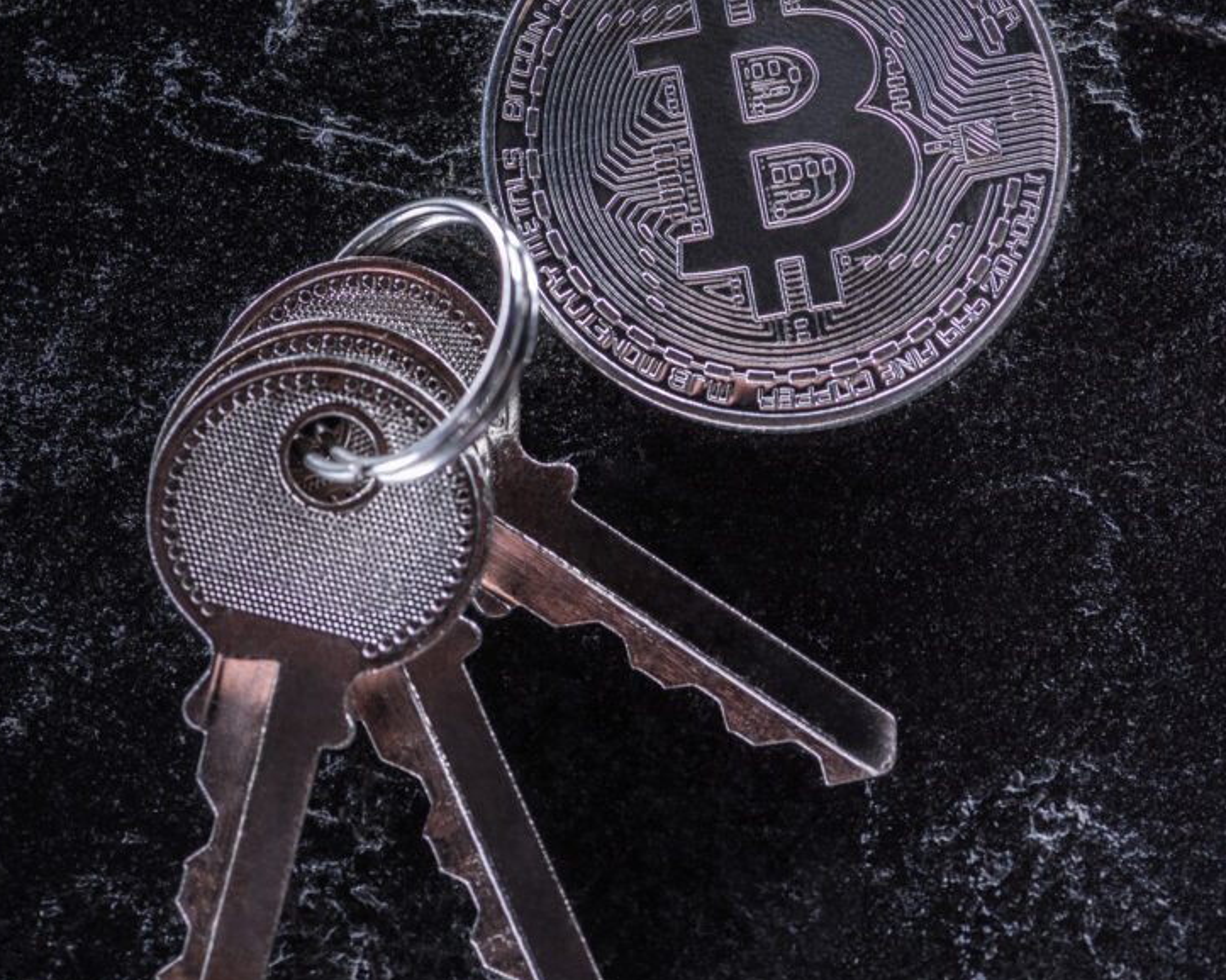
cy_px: 406
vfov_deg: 9.8
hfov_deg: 12.3
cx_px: 605
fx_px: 5695
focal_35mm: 157
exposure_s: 1/160
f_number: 9
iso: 400
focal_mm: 105
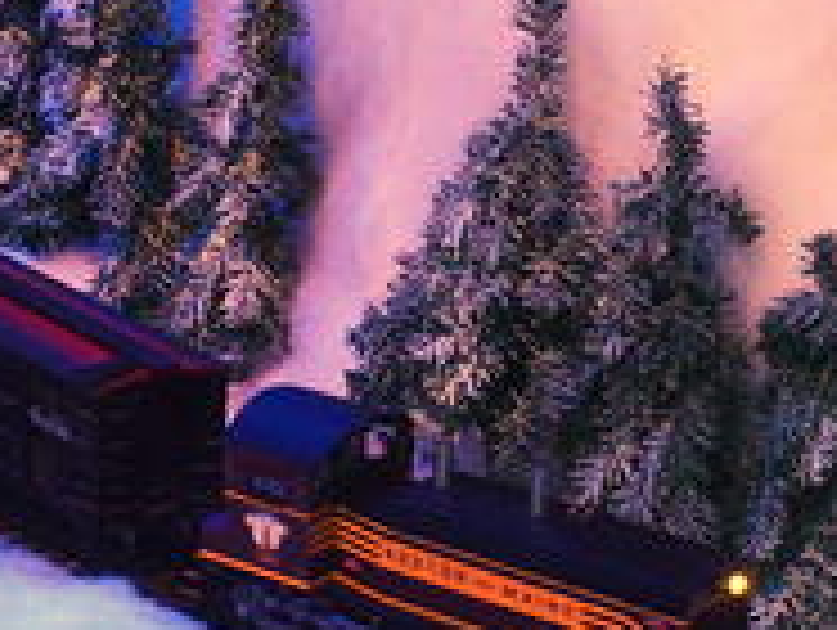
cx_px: 320
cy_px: 374
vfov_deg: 12.3
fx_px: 2930
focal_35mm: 121
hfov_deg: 16.2
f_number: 2.8
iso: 400
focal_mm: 10.8
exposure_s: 1/50
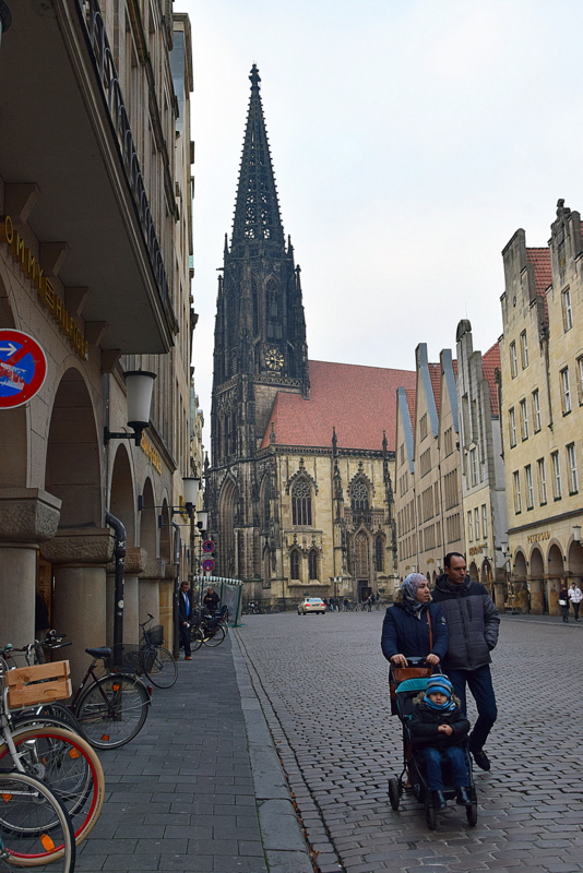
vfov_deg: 51.3
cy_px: 436
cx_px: 292
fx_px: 910
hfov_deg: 35.5
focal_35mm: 38
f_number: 9
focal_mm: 25
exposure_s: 1/100
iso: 400
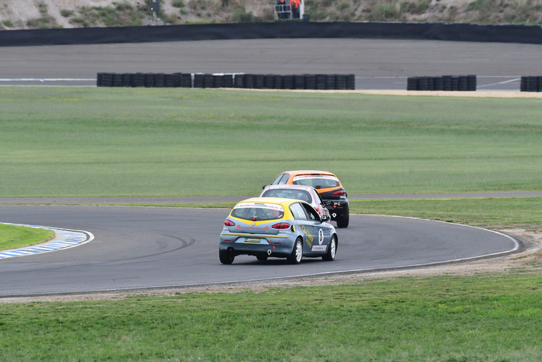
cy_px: 181
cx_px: 271
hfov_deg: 3.0
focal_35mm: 690
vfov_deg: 2.0
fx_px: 10392
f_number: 10
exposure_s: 1/640
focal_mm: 460
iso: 1000
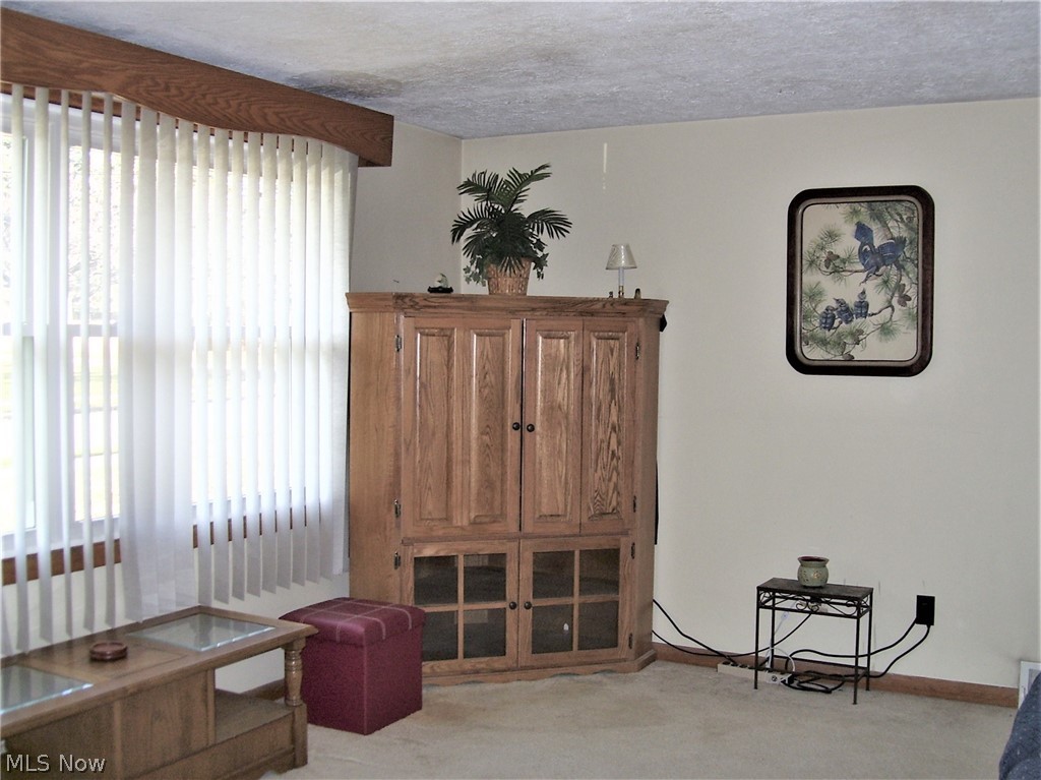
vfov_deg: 39.6
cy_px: 390
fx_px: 1082
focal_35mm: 36
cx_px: 520
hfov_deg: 51.4
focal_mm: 6
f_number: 2.7
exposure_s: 1/60
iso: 80
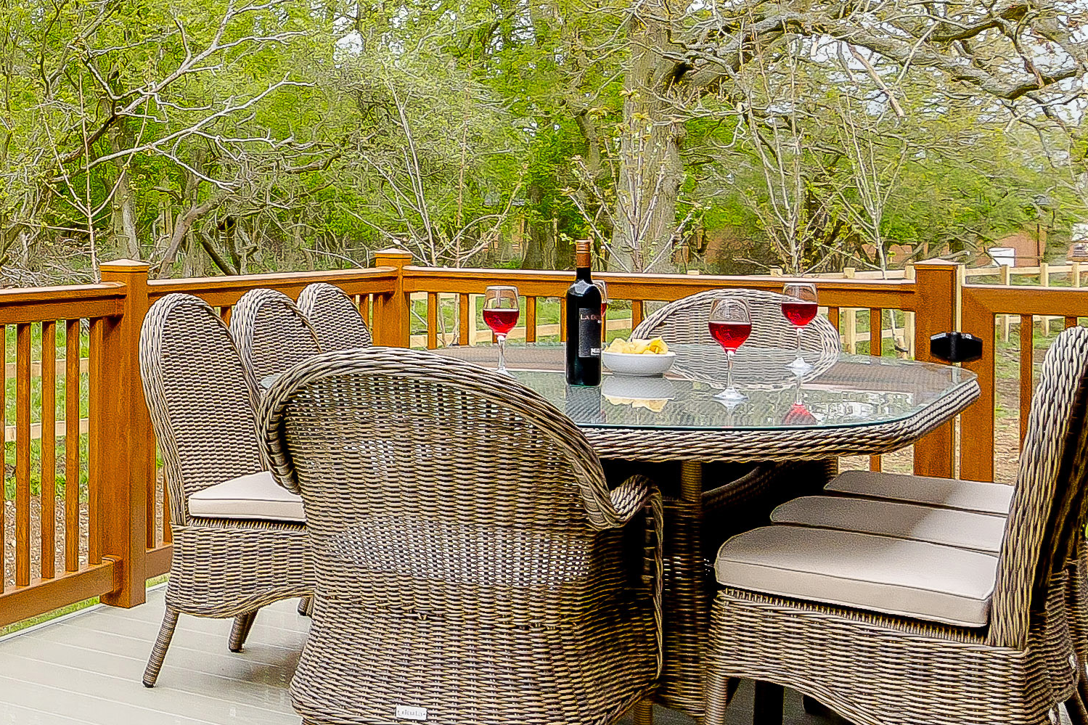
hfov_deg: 32.5
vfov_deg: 25.5
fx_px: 1589
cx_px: -152
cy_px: 227
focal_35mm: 53
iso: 320
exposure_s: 1/250
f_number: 5.6
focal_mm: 11
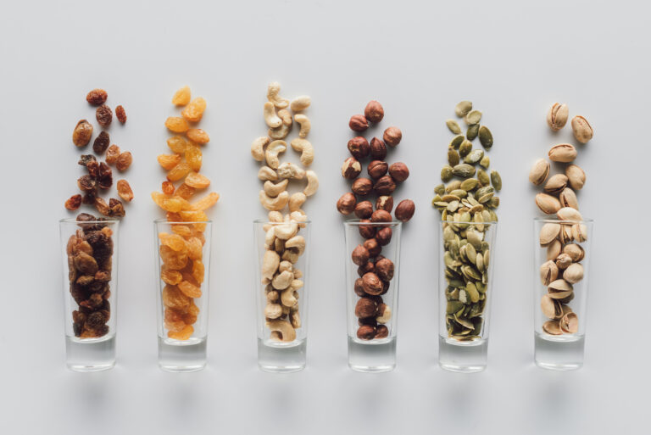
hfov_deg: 39.6
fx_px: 905
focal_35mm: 50
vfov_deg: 27.0
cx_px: 326
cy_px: 218
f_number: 9
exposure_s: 1/160
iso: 250
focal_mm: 50
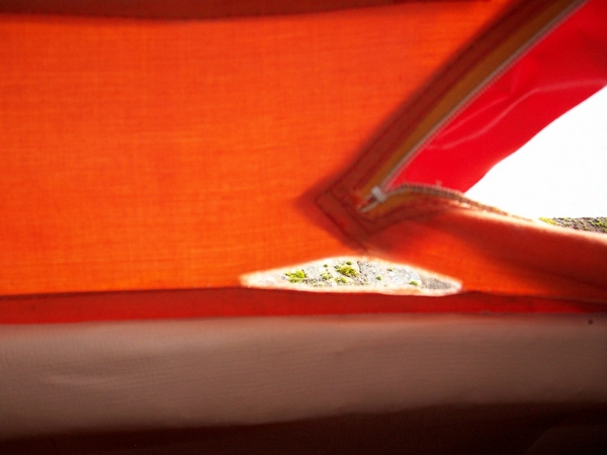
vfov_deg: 41.8
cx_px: 304
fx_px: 596
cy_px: 228
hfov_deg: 54.0
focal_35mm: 34
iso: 140
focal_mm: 5.6
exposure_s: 1/112
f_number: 2.7
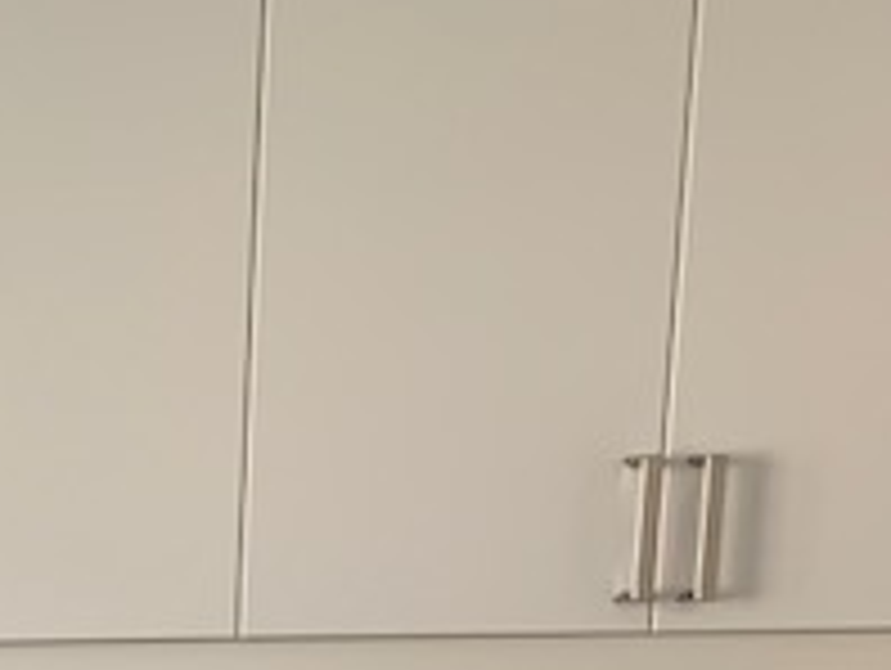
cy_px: 971
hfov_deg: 19.6
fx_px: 2165
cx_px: -522
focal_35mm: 84
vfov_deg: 16.3
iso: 100
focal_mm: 4.25
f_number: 1.8
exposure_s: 1/60
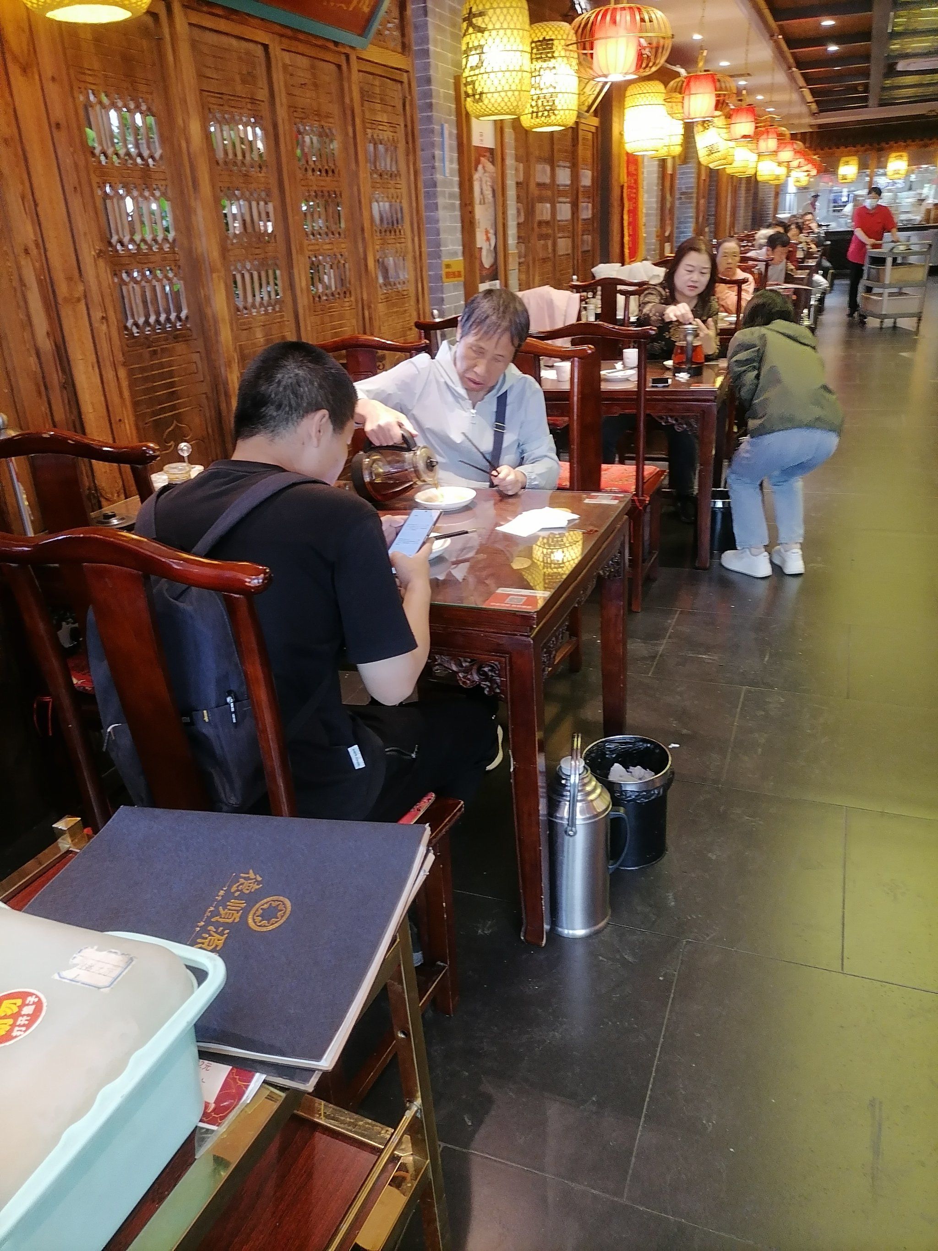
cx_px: 469
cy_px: 626
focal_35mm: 26
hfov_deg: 53.1
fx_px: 939
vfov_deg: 67.3
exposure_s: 1/33.3
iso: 400
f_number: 1.8
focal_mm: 5.4
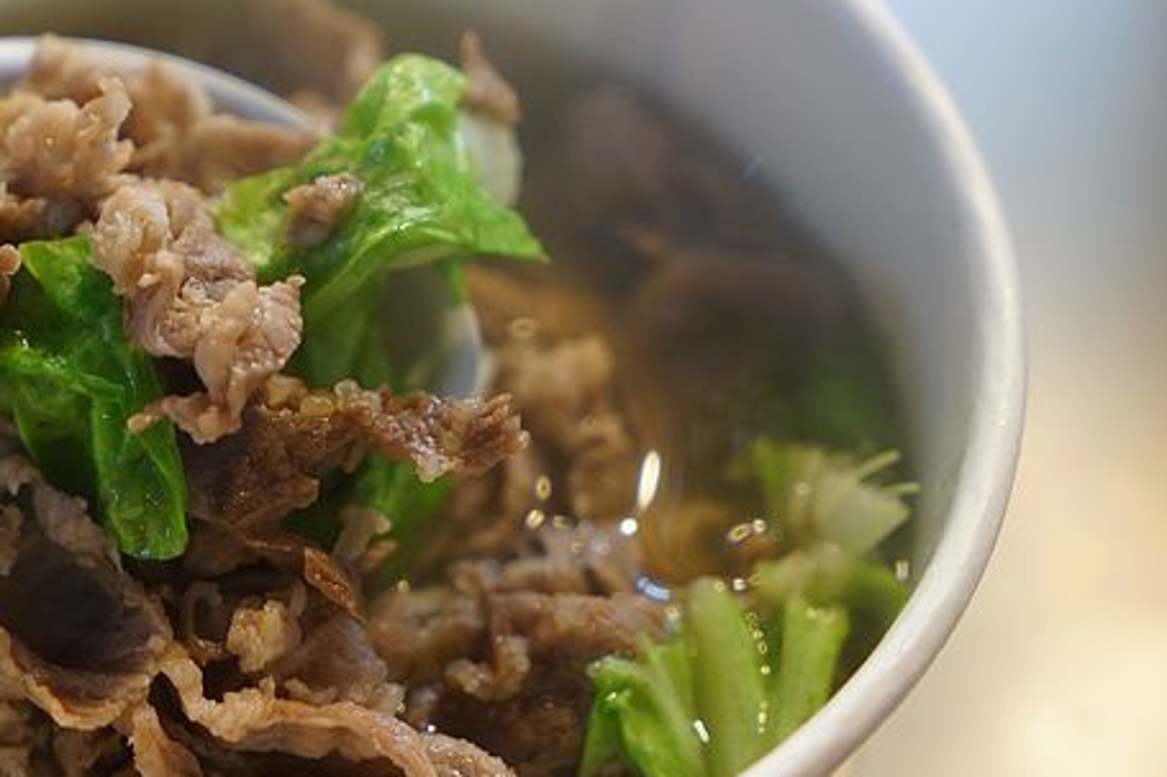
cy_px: 373
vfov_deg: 11.1
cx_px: 267
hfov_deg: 16.6
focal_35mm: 123
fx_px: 3986
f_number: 4
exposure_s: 1/80
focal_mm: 70
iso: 1250
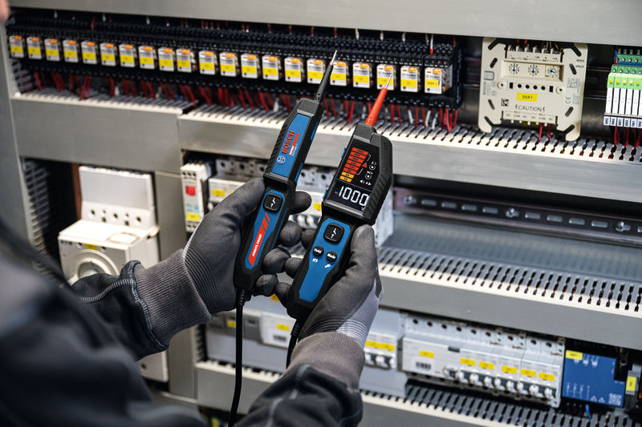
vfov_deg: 25.5
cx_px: 321
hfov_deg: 37.5
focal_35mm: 53
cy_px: 214
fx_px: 945
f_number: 2.8
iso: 1600
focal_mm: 53
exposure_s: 1/100
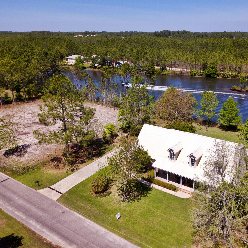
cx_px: 166
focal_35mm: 31
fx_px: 251
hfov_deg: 51.5
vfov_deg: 52.5
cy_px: 124
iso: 100
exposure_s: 1/1592
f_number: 2.2
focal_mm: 4.73
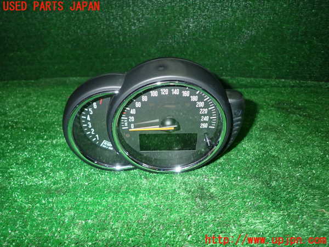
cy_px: 124
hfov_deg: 69.4
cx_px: 164
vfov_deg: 54.9
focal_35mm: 25
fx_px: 238
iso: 500
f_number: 5.6
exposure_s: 1/30
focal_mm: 4.5
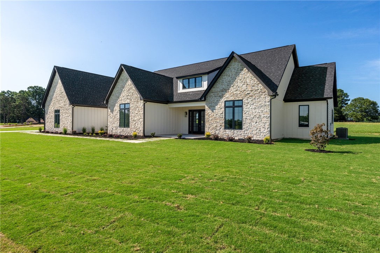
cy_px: 126
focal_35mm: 20
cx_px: 190
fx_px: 216
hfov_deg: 82.6
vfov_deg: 60.6
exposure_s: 1/500
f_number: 9
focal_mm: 20.5
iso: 200
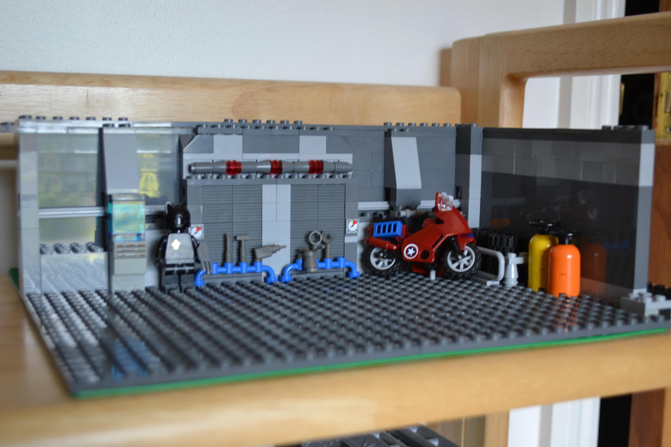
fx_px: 839
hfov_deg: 43.6
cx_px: 336
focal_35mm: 45
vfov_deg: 29.9
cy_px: 224
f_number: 4.5
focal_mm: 30
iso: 400
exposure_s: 1/40
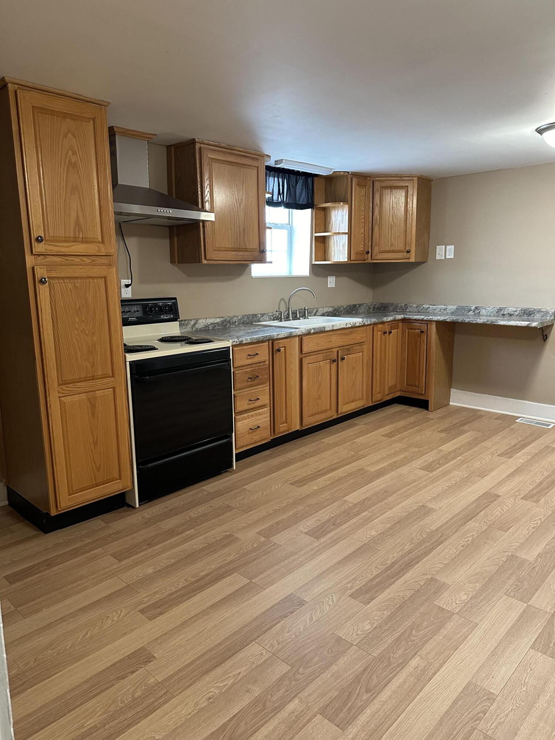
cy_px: 370
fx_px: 513
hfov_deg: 56.8
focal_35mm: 24
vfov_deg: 71.6
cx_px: 278
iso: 400
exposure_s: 1/60
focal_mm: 6.86
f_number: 1.78
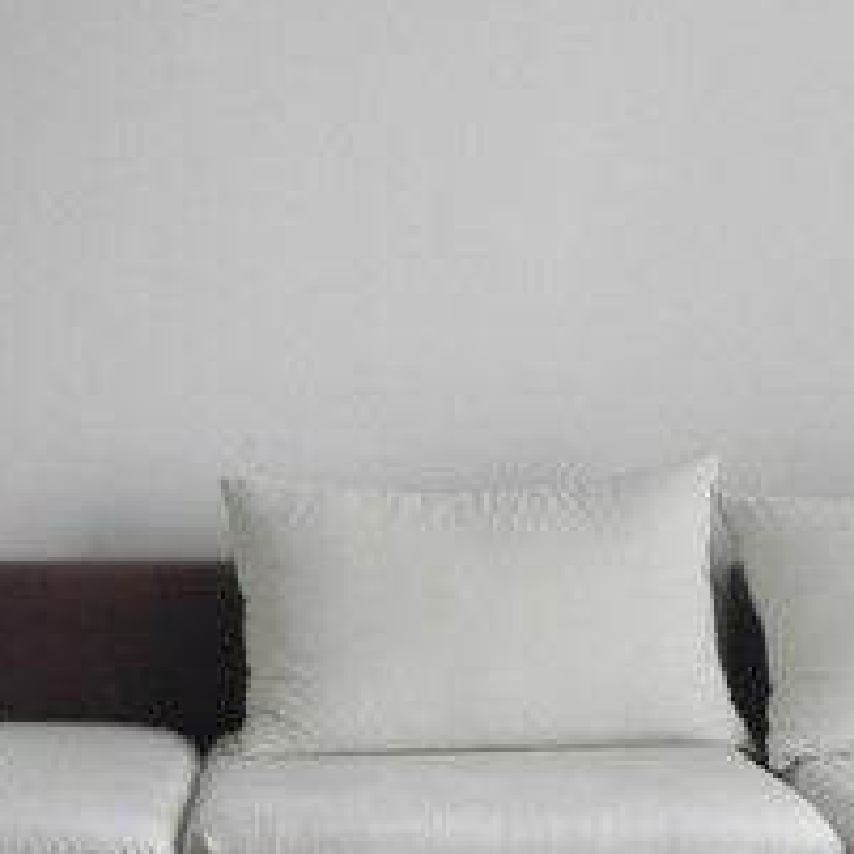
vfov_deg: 23.6
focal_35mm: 73
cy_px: 497
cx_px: 183
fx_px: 2038
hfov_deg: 23.4
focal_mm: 4.6
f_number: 3.5
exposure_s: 1/74.2
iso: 160
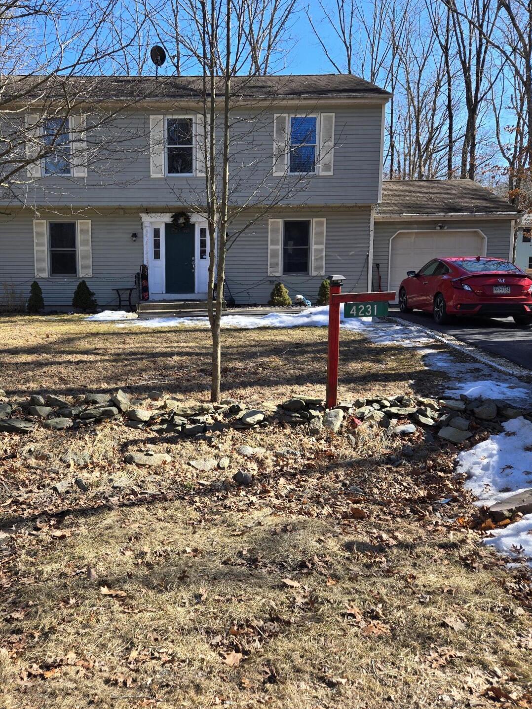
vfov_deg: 56.8
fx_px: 656
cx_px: 165
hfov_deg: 43.3
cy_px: 365
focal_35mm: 32
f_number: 1.8
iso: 25
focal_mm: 5.4
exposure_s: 1/742
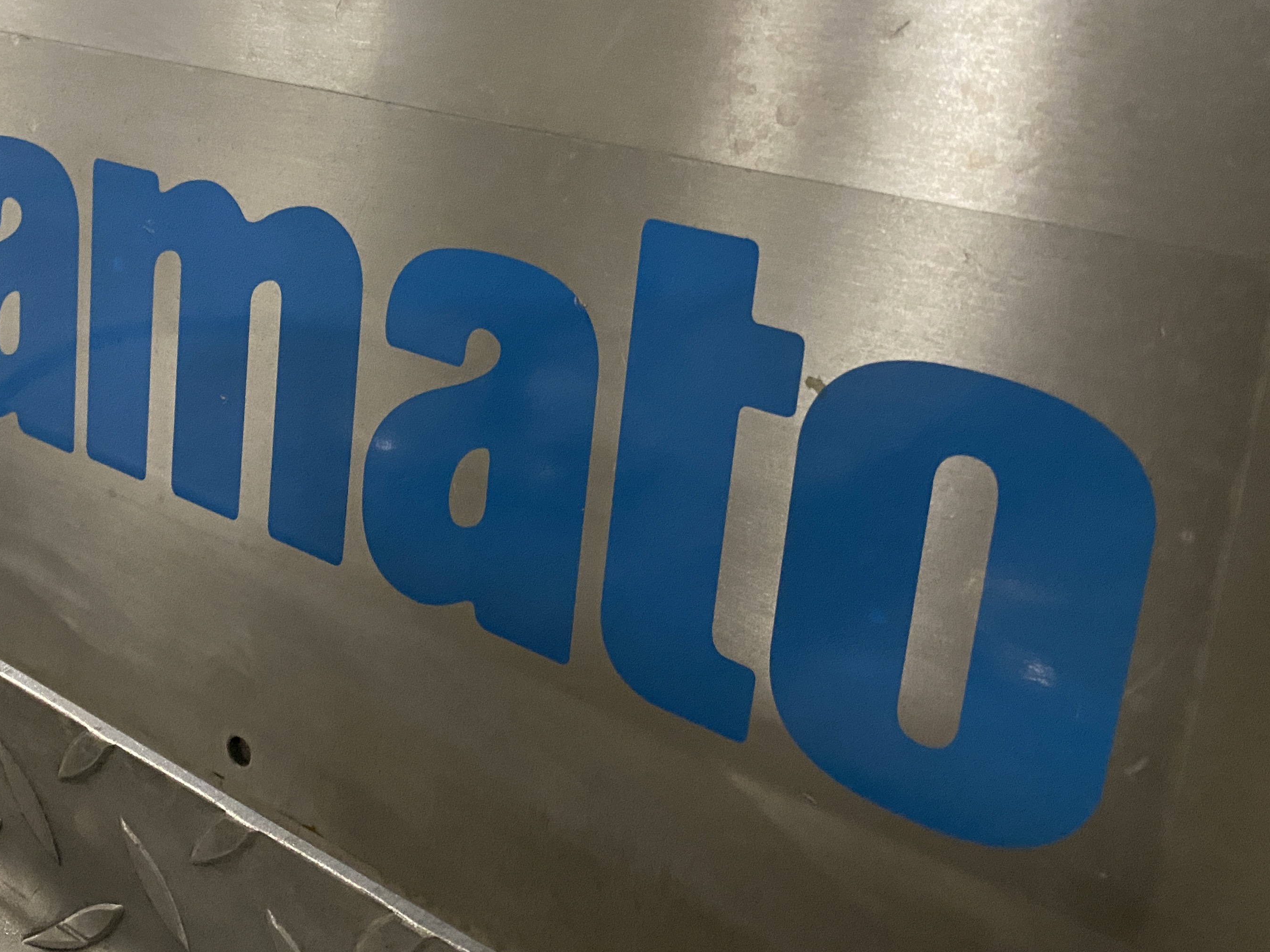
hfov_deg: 47.6
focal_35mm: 39
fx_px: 1431
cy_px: 303
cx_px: 510
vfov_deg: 36.4
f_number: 1.8
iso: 500
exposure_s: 1/33
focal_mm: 4.25
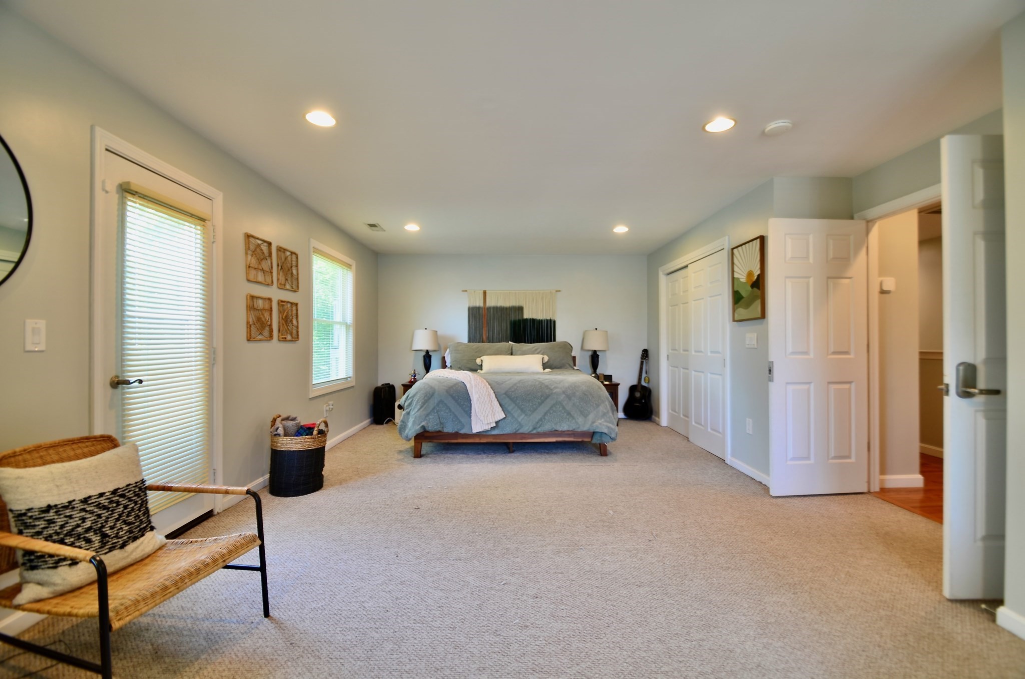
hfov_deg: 100.5
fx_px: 426
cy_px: 340
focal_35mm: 15
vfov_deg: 77.1
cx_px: 512
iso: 100
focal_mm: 10
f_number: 5
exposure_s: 1/5
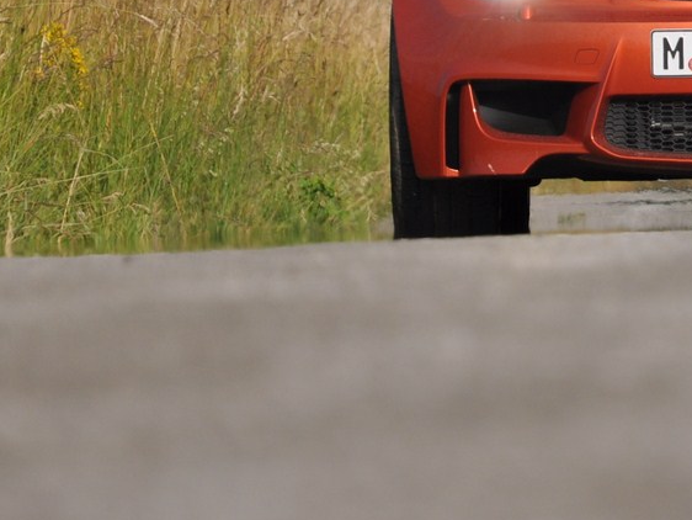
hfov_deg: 5.0
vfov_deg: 3.8
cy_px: 23
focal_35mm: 394
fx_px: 7871
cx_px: 758
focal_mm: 85
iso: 200
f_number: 5.6
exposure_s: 1/1250
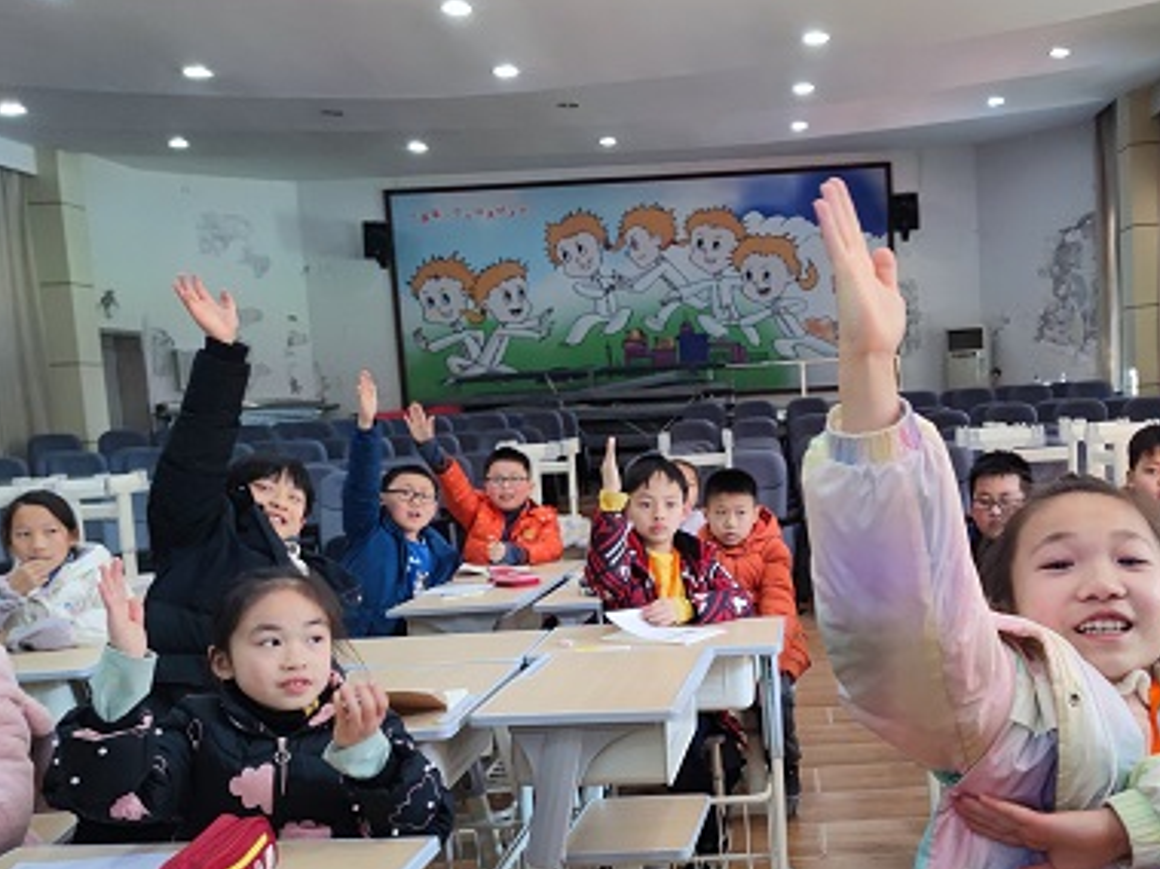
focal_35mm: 38
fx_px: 1273
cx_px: 796
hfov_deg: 48.0
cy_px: 502
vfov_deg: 37.6
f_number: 1.69
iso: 147
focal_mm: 6.72
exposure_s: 1/100
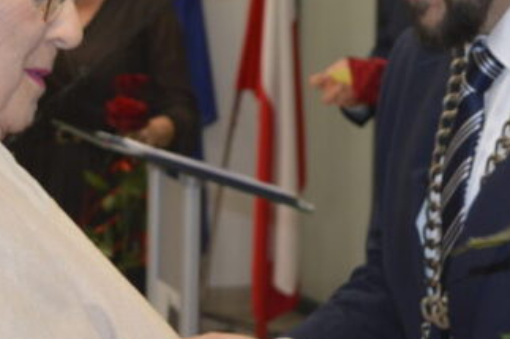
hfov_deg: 13.9
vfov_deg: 9.3
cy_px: 80
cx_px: 368
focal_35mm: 148
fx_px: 2090
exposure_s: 1/60
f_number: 4.2
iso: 640
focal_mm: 31
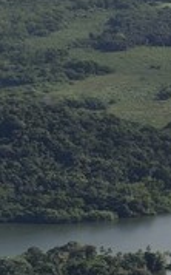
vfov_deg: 4.8
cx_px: 934
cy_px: 212
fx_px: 3279
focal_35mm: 439
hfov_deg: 2.8
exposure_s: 1/800
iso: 200
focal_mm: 48
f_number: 8
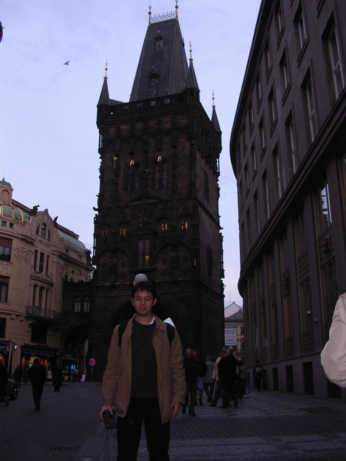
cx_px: 173
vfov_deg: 49.0
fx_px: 506
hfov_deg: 37.7
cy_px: 230
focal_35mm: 38
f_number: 2.8
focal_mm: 5.8
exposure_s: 1/60.1
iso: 166
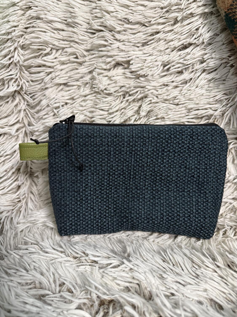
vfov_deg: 71.6
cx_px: 118
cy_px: 158
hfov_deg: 56.8
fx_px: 219
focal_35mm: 24
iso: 400
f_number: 1.78
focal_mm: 6.76
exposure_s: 1/59
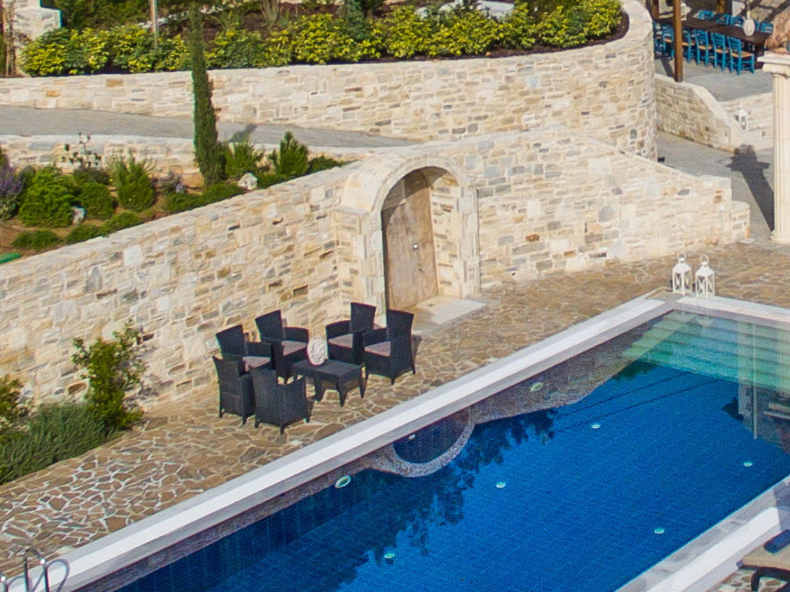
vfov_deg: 18.1
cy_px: -16
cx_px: 642
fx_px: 1802
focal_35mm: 79
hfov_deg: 24.3
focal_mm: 3.61
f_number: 2.8
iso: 100
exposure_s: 1/2500
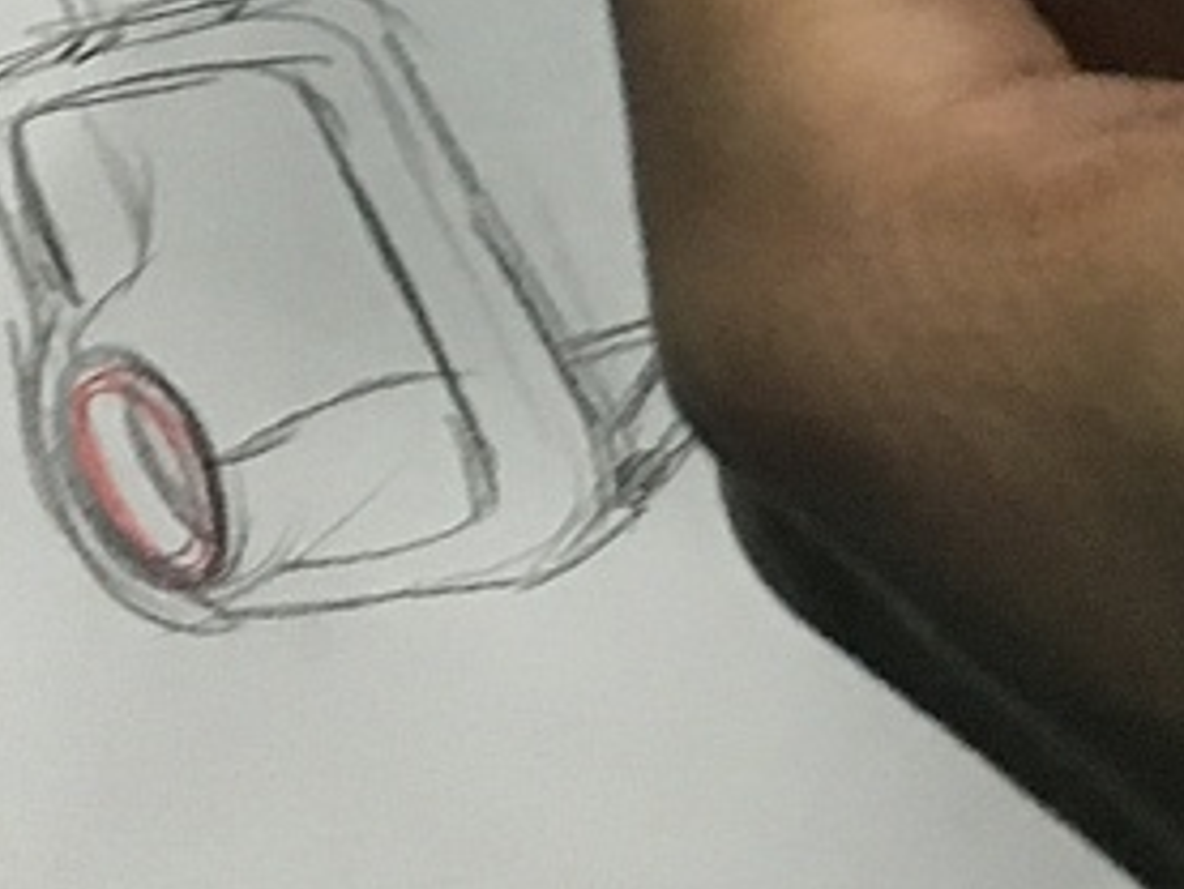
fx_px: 4585
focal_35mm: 134
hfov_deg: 14.3
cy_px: -846
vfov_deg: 10.3
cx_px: 1398
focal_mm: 4.15
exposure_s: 1/33
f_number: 2.2
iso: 200
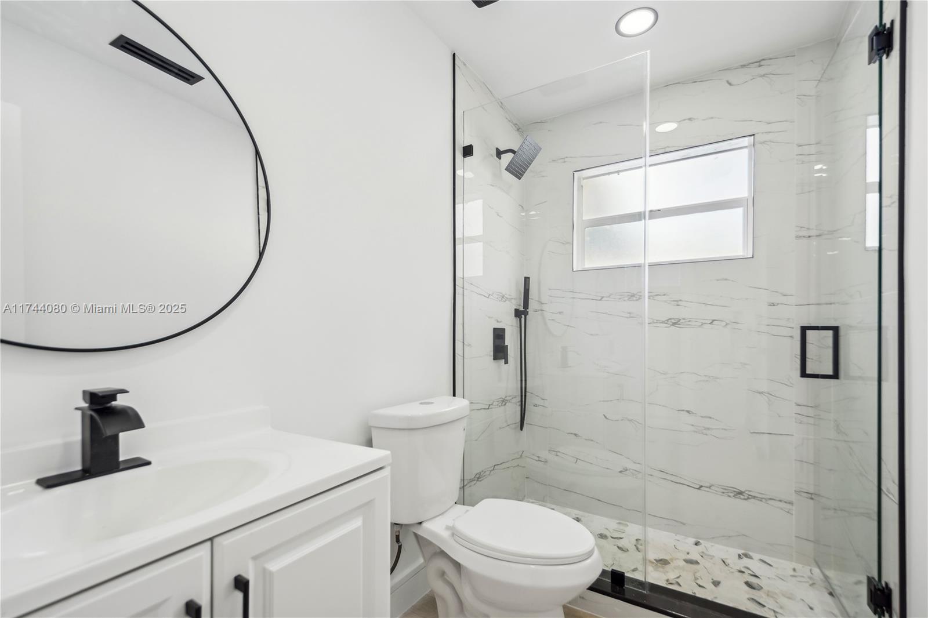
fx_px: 387
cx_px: 464
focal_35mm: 15
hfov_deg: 100.4
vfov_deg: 77.3
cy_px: 309
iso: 250
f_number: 4.5
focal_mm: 10
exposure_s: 1/160
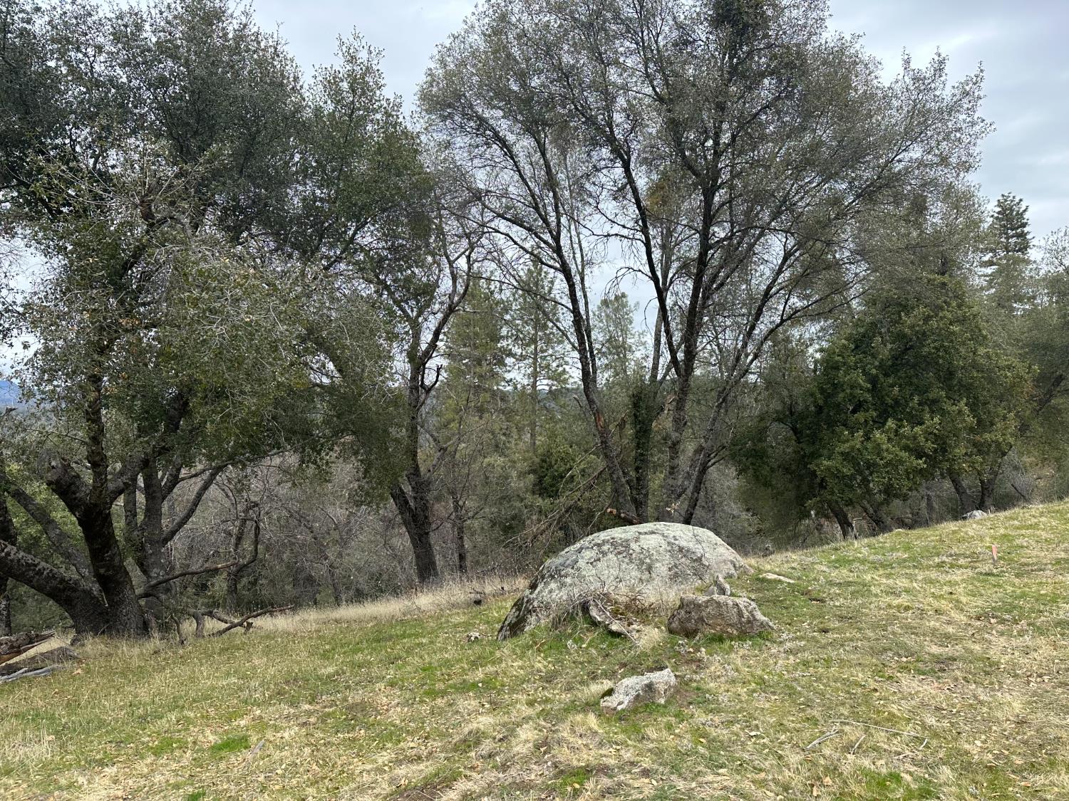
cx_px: 534
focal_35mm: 24
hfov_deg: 71.6
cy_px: 400
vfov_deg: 56.8
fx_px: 741
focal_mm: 6.86
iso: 80
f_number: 1.78
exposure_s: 1/1304
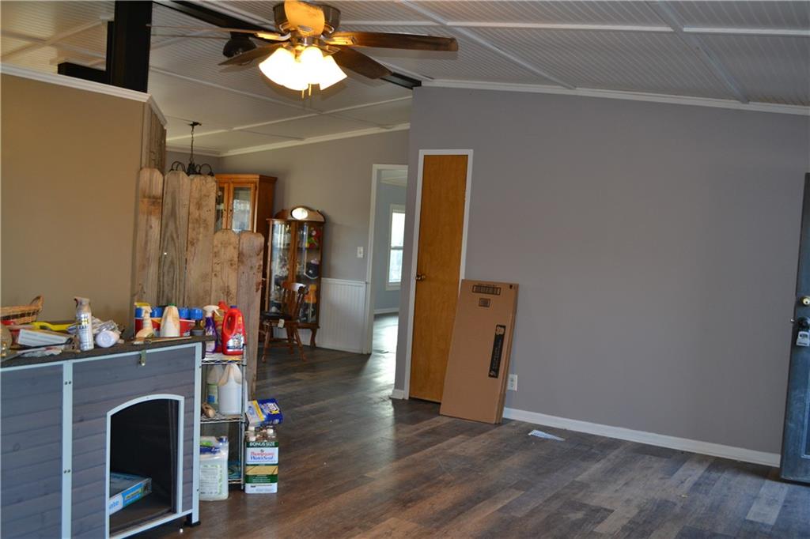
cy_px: 270
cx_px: 405
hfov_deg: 57.2
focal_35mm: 33
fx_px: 742
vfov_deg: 39.9
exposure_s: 1/60
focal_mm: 22
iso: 450
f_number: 4
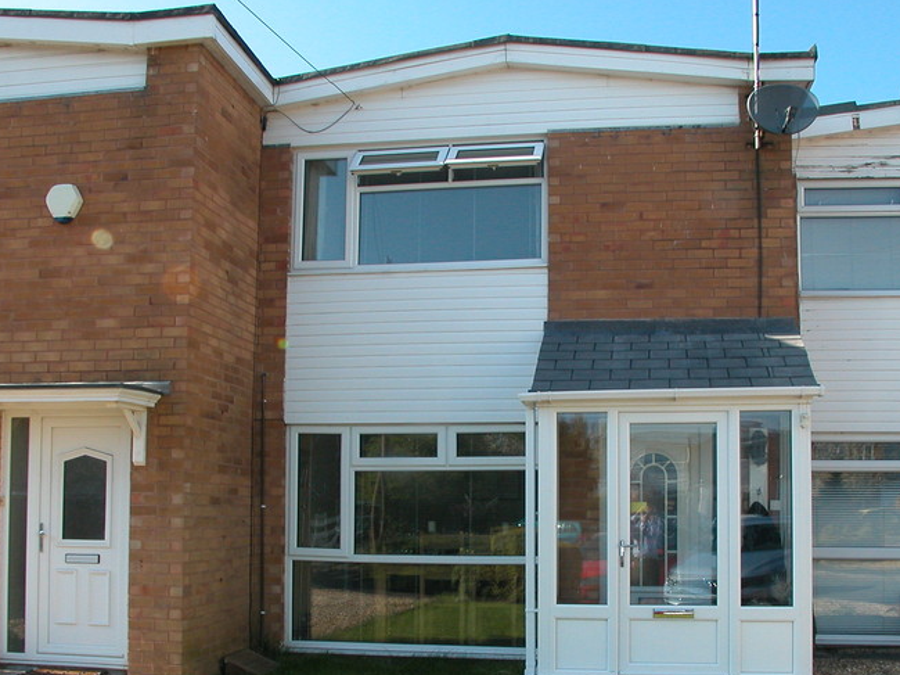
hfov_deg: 36.8
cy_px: 460
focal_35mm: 52
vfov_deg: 27.8
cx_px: 497
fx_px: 1351
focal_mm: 8.3
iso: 100
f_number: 5.2
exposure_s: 1/218
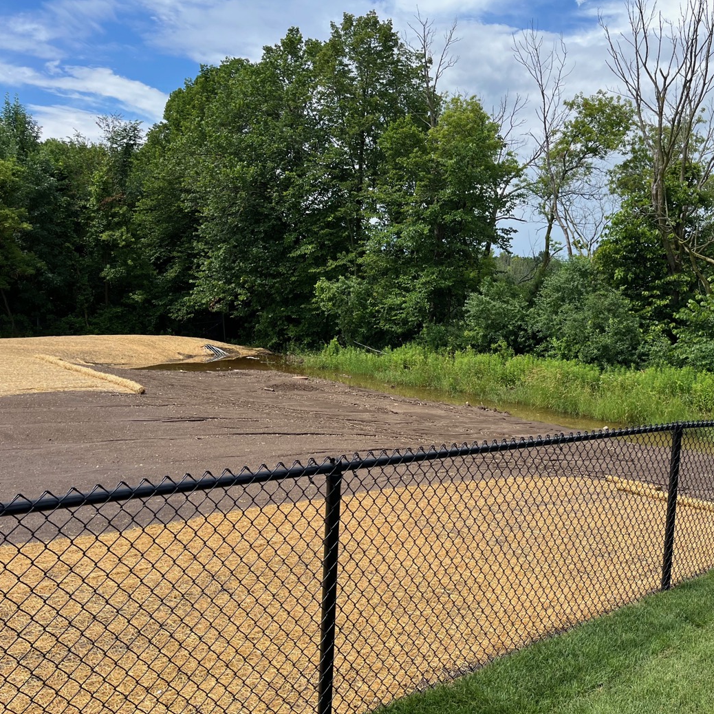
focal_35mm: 31
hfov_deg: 52.0
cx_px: 448
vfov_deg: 52.5
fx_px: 723
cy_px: 360
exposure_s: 1/1957
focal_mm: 5.1
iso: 50
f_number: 1.6
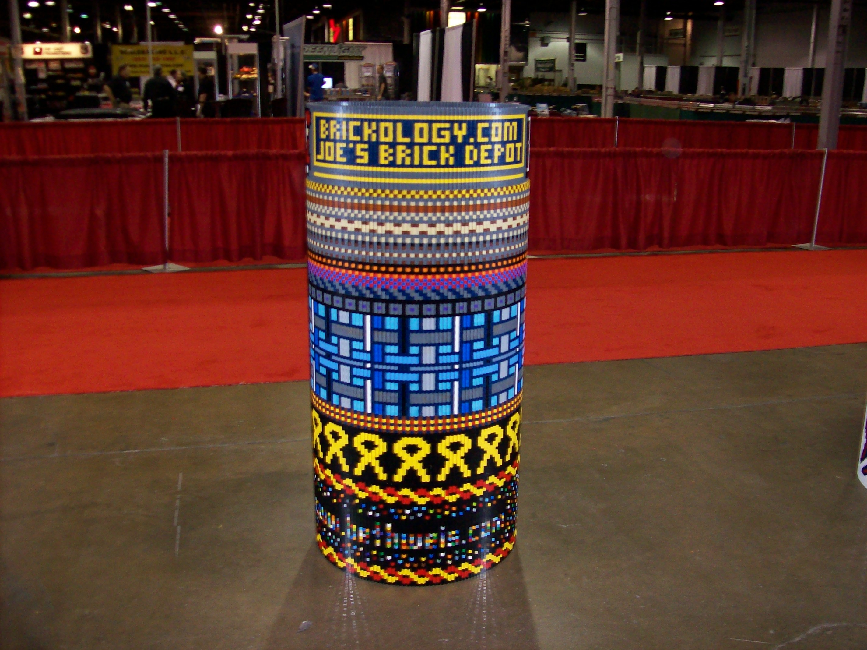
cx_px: 434
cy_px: 325
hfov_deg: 51.4
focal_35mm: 36
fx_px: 901
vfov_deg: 39.6
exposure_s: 1/64
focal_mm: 6
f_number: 2.7
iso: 200
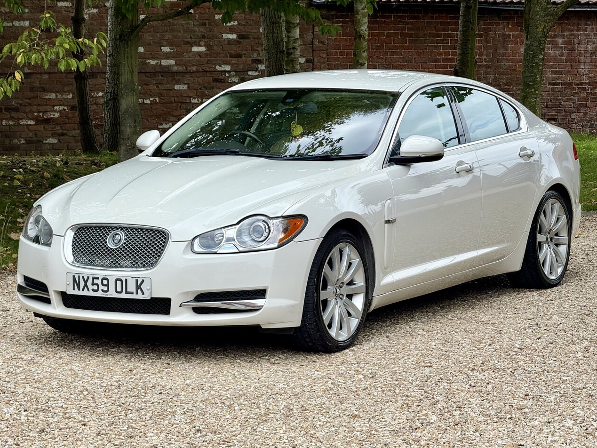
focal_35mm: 121
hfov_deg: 16.3
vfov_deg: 12.2
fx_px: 2087
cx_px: 299
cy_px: 224
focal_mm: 15.66
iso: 50
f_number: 2.8
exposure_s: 1/363
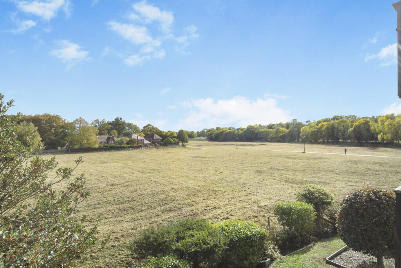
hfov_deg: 90.0
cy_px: 134
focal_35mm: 18
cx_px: 200
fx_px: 201
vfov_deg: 67.4
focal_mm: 12
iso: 100
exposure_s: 1/500
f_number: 4.5
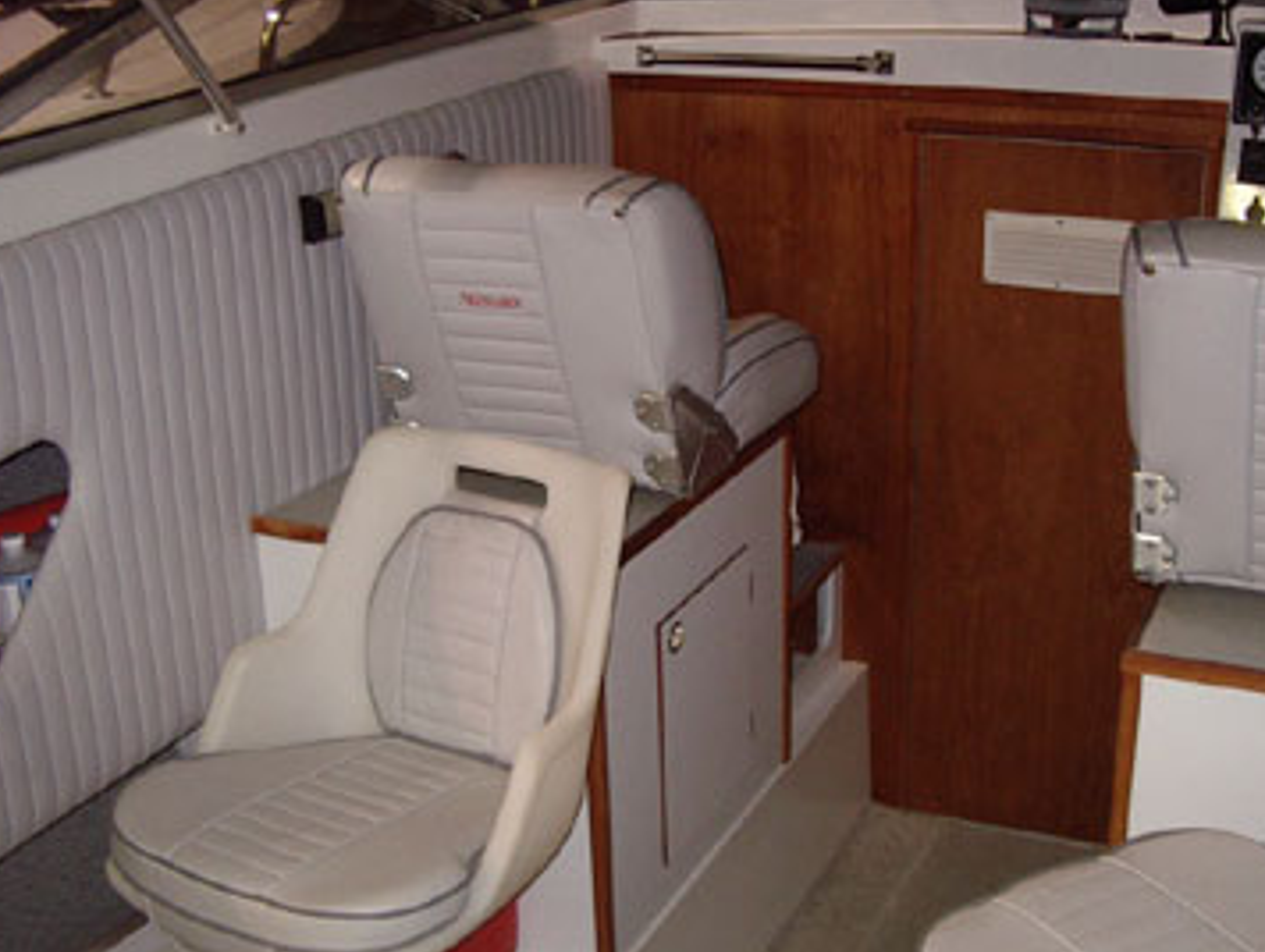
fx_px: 1756
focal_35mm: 48
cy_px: 451
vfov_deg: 30.3
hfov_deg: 39.6
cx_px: 689
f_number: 2.6
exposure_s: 1/60
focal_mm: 5.8
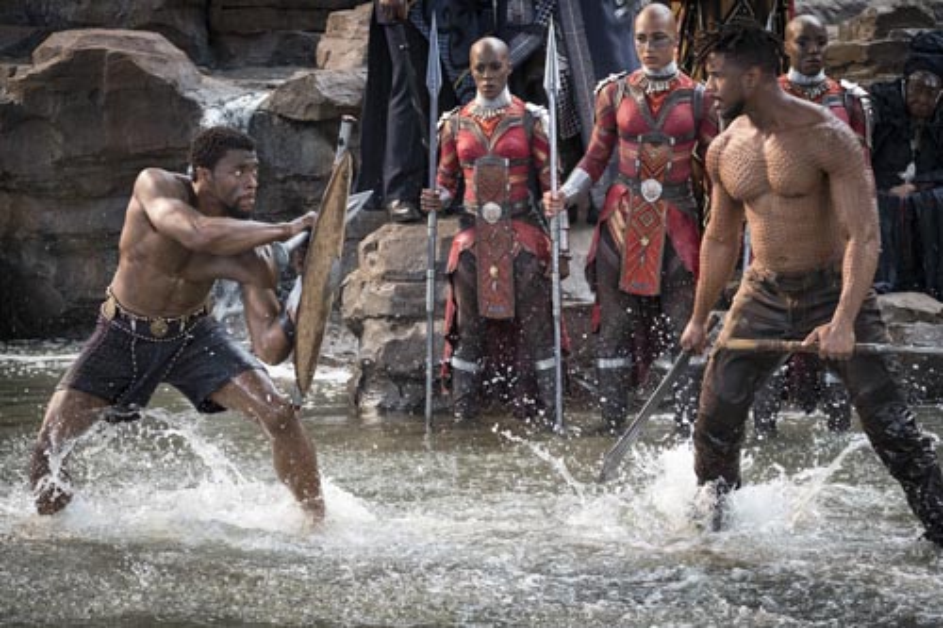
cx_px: 472
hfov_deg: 17.6
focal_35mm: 116
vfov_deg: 11.8
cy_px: 314
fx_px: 3037
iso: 2500
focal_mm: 77.3
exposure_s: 1/500
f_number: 4.5
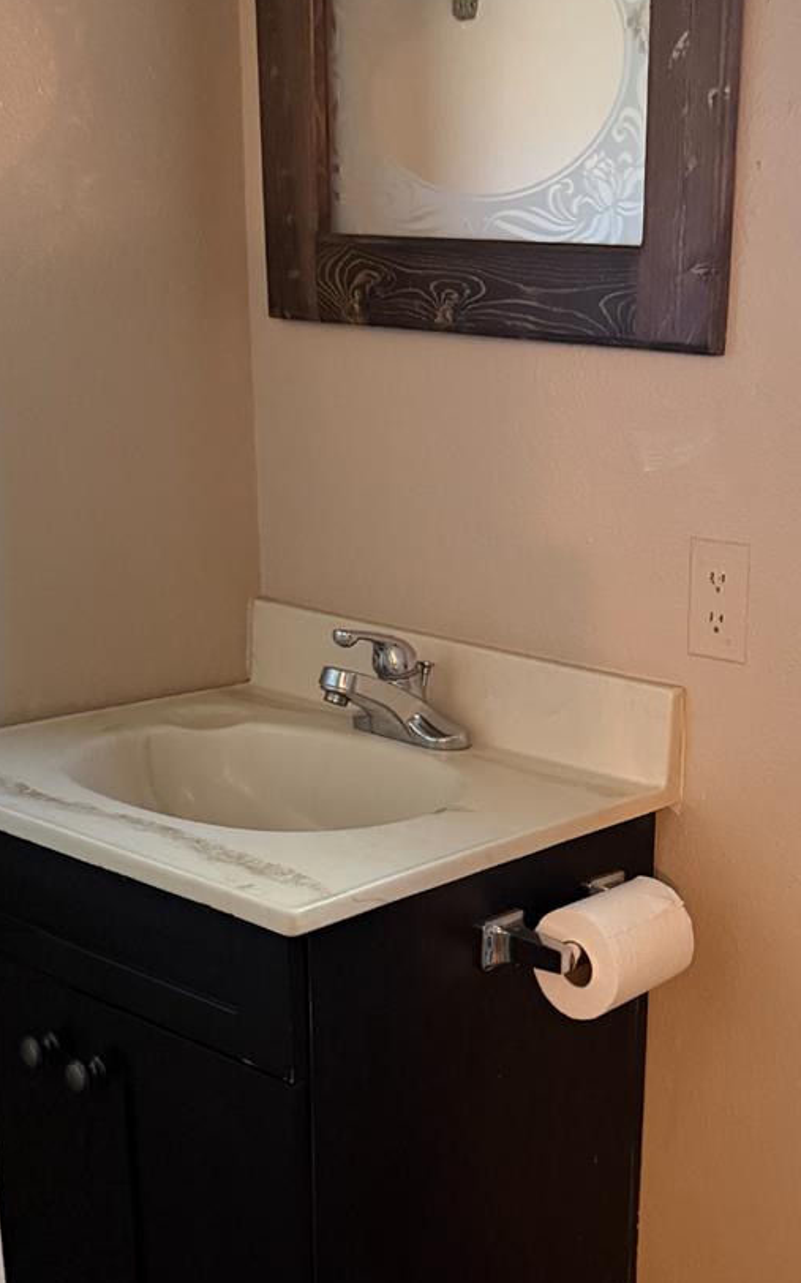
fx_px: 1643
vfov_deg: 42.1
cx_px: 704
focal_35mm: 47
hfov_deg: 26.6
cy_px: 859
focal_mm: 6.76
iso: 1000
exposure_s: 1/40
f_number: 1.78
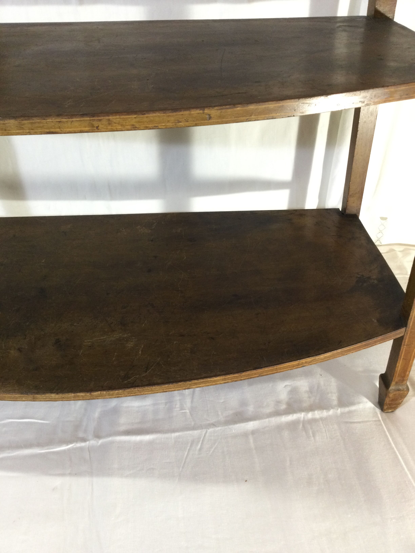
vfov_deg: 58.4
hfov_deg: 45.4
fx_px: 496
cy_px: 276
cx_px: 208
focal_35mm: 31
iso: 125
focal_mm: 3.3
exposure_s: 1/33
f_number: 2.4
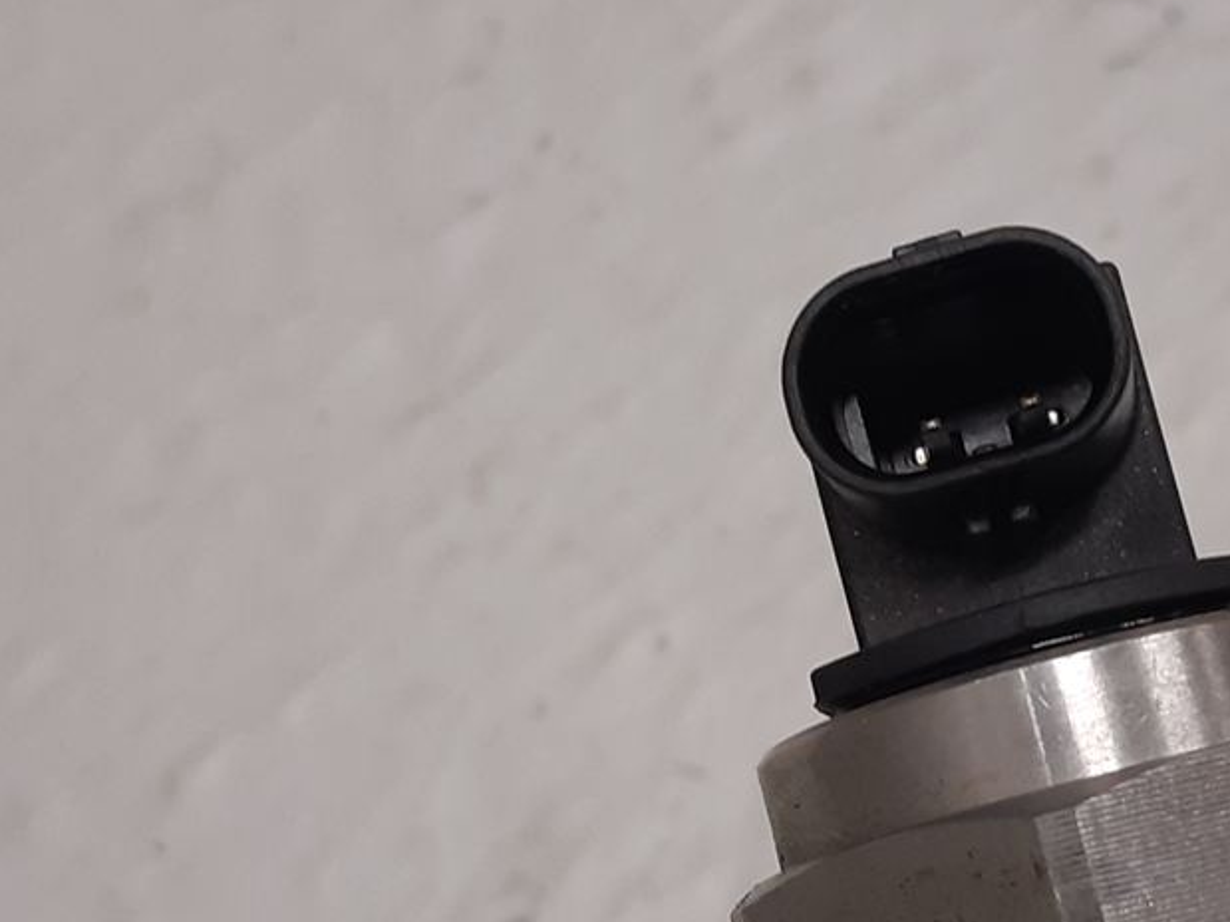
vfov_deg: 17.1
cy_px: 604
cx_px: 918
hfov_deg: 22.6
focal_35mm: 86
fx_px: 3055
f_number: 1.7
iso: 125
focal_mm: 3.93
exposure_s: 1/50
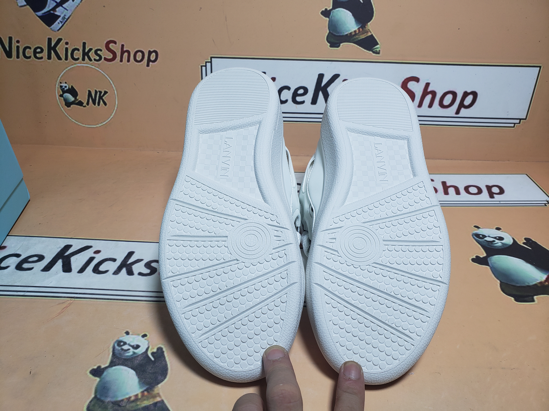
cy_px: 206
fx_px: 412
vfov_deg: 53.1
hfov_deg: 67.3
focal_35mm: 26
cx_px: 274
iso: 50
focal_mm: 4.3
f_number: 2.4
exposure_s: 1/269
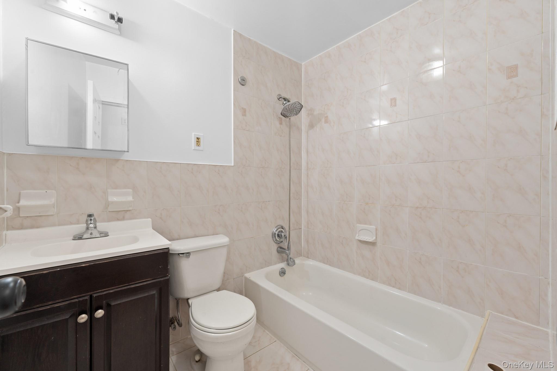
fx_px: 217
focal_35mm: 14
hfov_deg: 104.3
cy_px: 186
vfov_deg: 81.2
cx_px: 278
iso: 320
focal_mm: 14
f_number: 10
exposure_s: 1/2.5
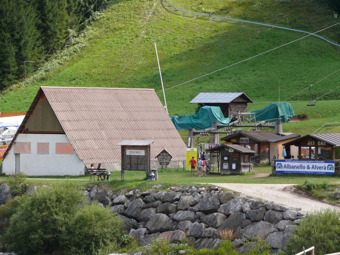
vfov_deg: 8.9
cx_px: 170
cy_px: 128
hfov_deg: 11.8
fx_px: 1640
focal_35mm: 167
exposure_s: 1/250
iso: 100
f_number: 4
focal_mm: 35.2
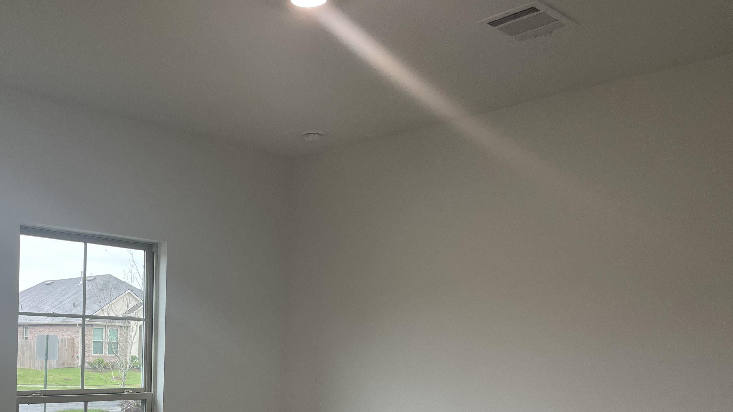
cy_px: 352
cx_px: 244
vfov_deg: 30.1
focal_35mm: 38
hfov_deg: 51.8
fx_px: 739
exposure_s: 1/120
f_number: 1.6
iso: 80
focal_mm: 4.2
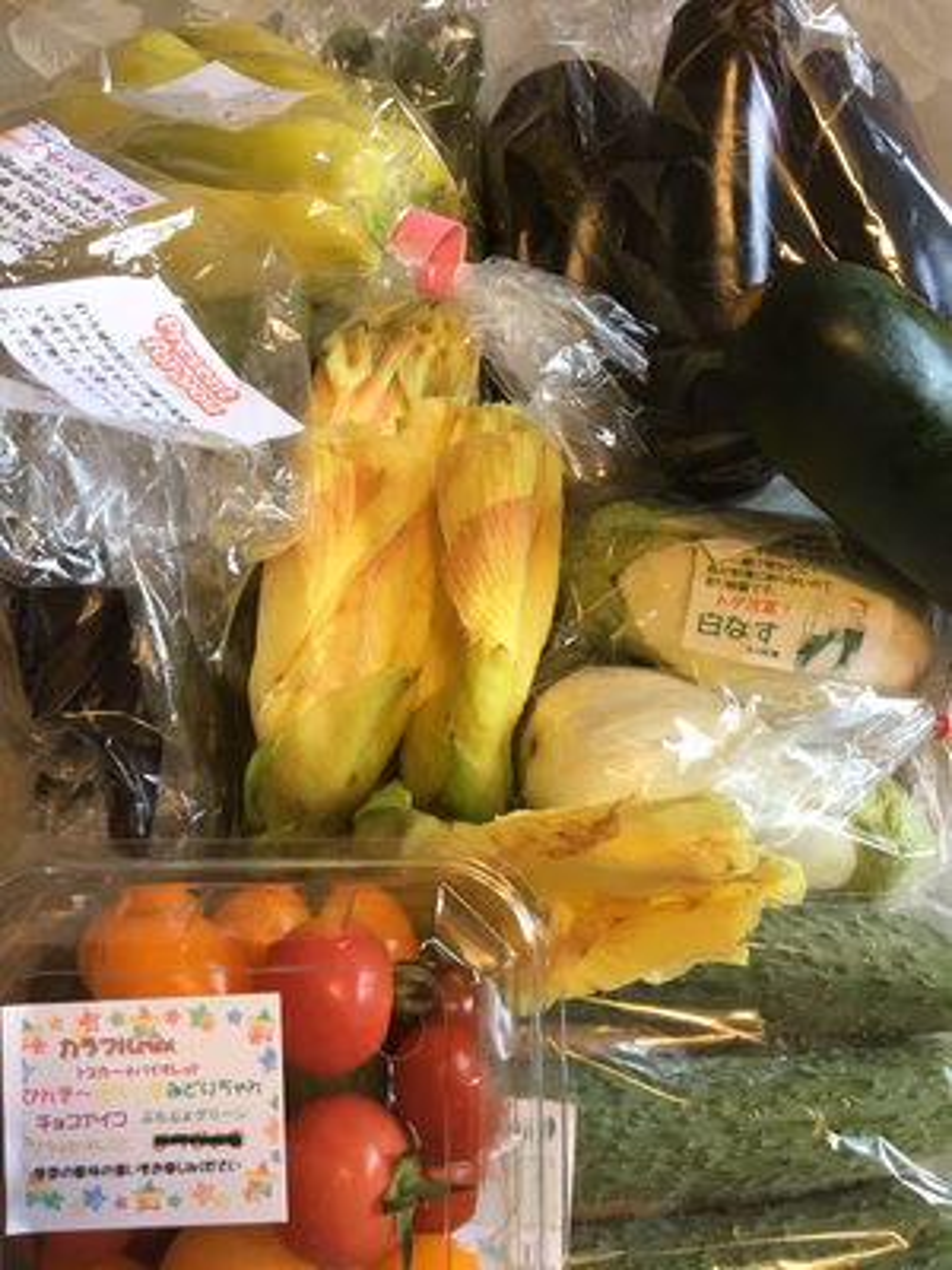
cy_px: 635
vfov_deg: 61.7
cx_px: 476
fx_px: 1063
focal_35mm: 29
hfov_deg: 48.2
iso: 25
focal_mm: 4.15
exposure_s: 1/30
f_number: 2.2
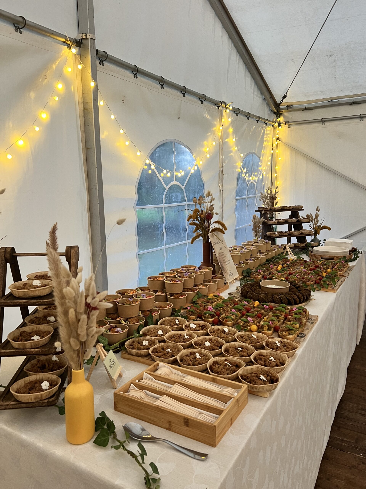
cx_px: 183
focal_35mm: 26
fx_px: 367
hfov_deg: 53.1
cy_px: 244
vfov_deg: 67.3
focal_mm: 5.7
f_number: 1.5
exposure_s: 1/50
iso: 320
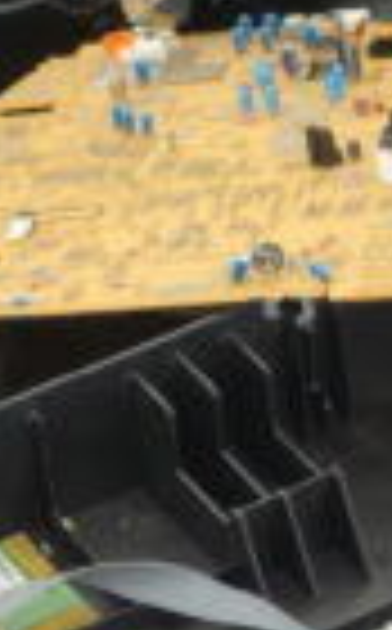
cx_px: 140
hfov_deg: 4.0
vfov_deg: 6.3
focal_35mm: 331
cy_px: 554
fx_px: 5681
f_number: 3.5
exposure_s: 1/80
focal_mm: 22.01
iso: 200
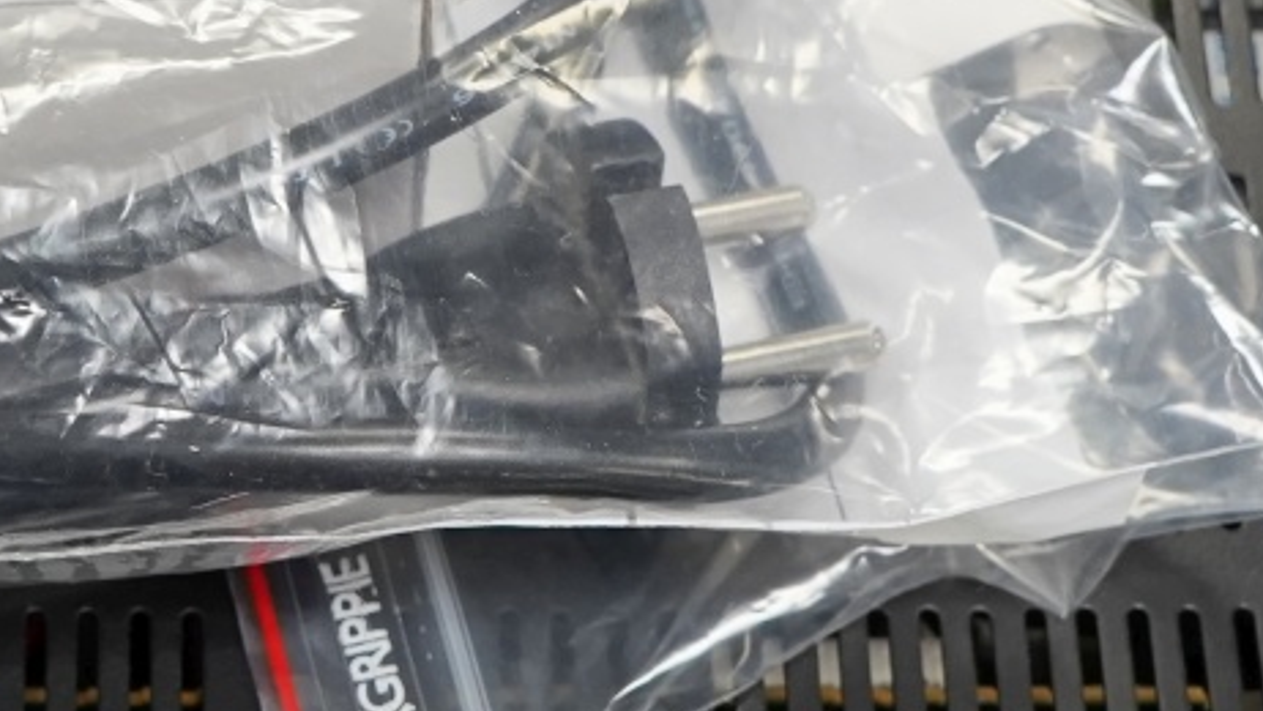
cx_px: 276
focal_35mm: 130
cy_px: 231
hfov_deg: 16.4
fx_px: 4354
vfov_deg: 9.3
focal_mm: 28
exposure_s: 1/30
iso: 2000
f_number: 6.3
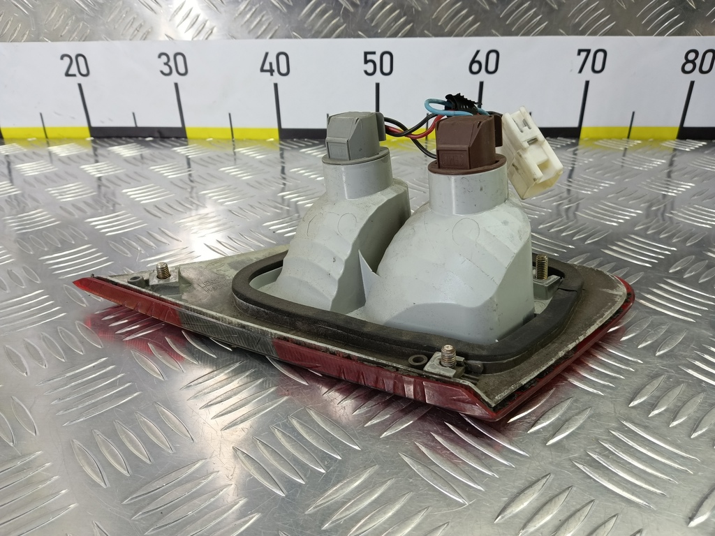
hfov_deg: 73.9
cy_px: 268
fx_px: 475
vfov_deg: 58.9
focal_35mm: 23
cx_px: 358
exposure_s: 1/50
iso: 127
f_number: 1.6
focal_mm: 4.11
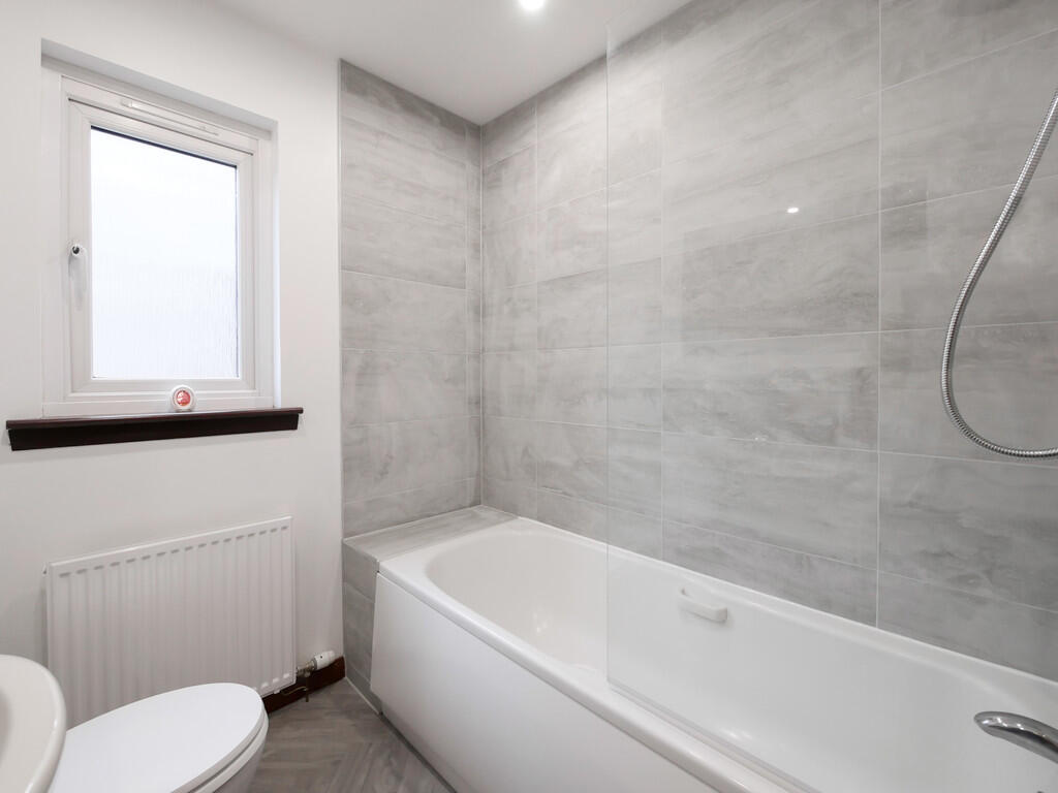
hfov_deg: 102.1
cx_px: 529
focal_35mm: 14
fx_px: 428
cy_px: 396
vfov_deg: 85.7
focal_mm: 7
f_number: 4
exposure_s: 1/60
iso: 800
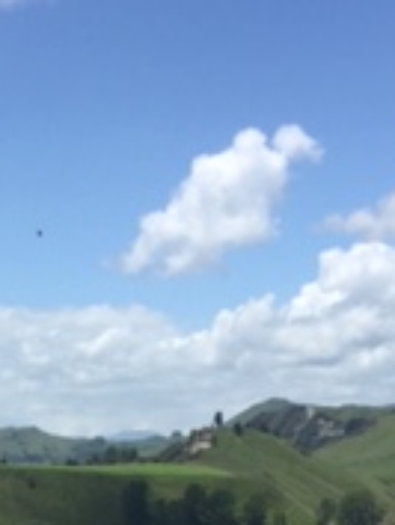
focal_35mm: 105
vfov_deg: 17.5
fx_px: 1596
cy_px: 688
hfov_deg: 13.9
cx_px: -12
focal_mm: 4.15
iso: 32
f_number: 2.2
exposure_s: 1/2326
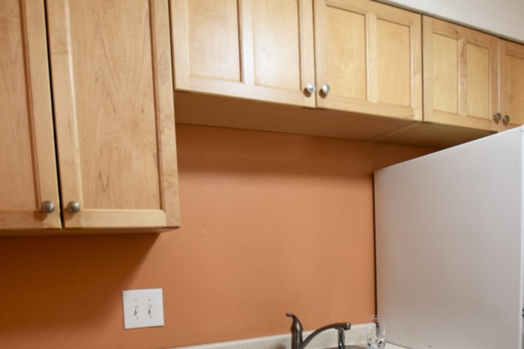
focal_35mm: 28
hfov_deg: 65.4
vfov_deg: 43.3
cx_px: 281
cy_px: 299
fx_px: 407
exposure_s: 1/60
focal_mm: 10
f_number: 4
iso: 560
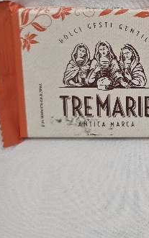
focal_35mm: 59
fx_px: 383
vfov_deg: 34.0
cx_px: 186
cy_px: 66
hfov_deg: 20.4
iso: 320
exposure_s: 1/101
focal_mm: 6.3
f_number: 1.7
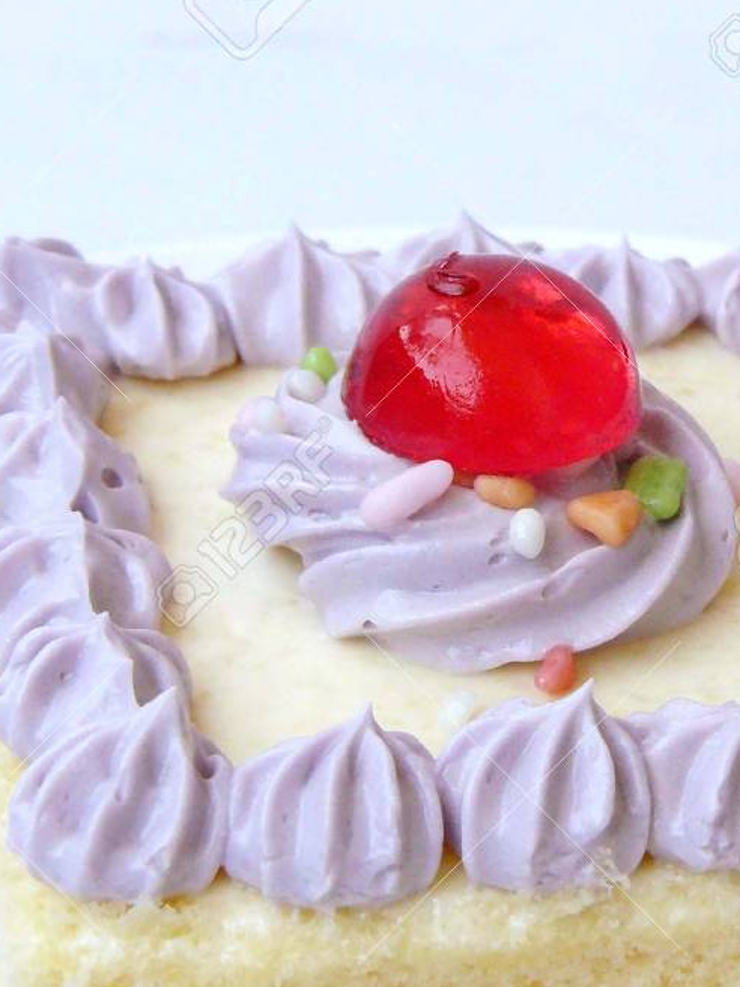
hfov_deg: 13.3
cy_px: 551
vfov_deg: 17.7
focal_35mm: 111
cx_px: 525
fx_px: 3164
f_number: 4
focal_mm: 9.3
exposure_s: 1/125
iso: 200
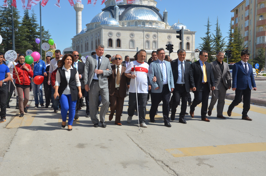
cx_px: 133
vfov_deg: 31.8
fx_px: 310
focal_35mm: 42
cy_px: 88
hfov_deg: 46.5
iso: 800
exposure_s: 1/800
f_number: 14
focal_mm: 28
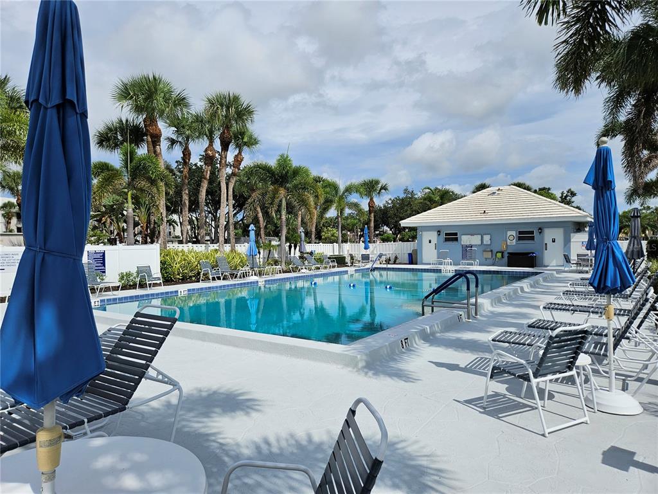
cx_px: 329
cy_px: 247
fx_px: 437
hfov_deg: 73.9
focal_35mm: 23
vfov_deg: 58.9
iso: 25
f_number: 1.8
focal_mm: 5.4
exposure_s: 1/4554
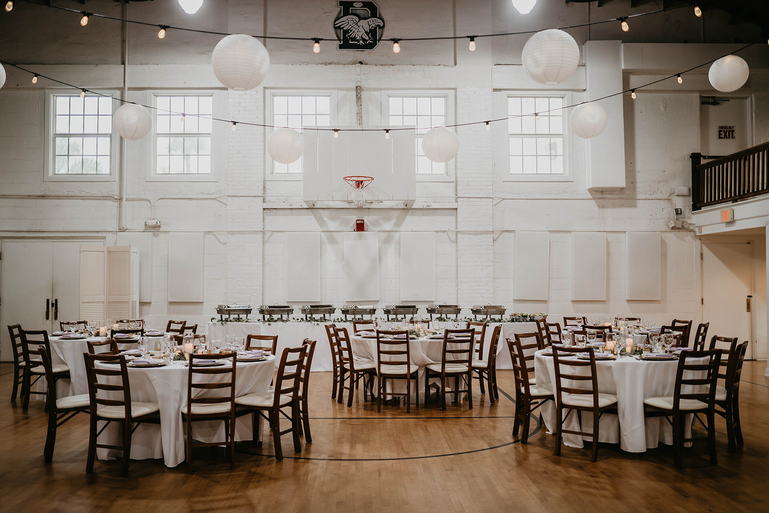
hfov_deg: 54.4
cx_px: 384
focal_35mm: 35
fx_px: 748
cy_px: 256
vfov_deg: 37.9
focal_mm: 35
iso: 200
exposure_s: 1/200
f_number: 1.4
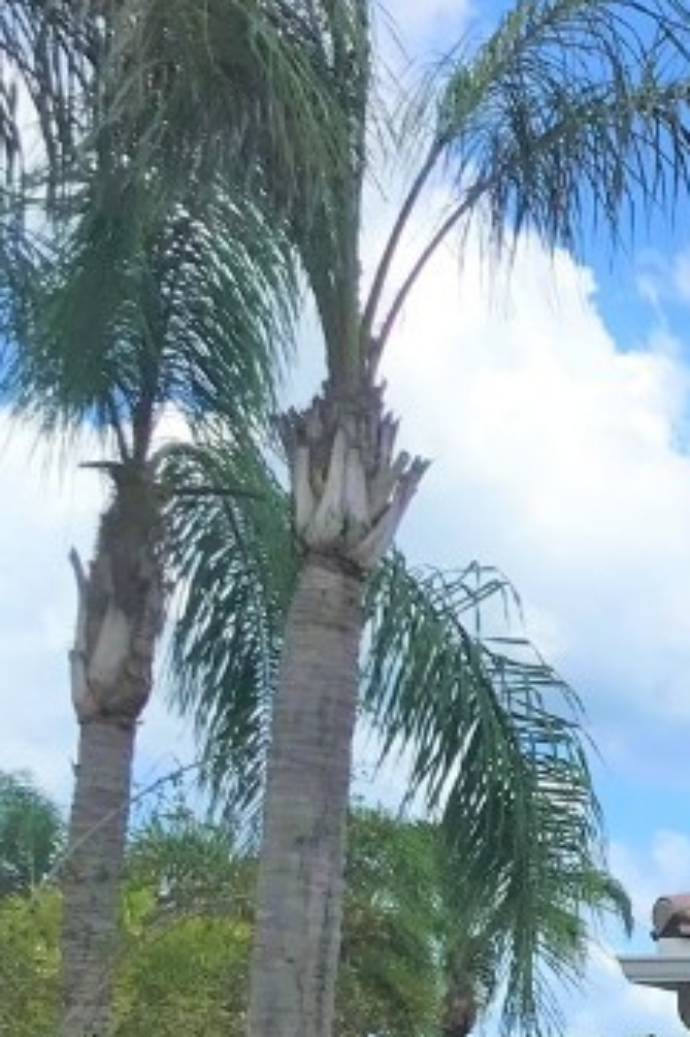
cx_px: 1386
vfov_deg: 22.4
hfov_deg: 13.2
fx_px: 2561
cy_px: 895
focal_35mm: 89
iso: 20
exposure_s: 1/3425
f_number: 1.8
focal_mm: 3.99
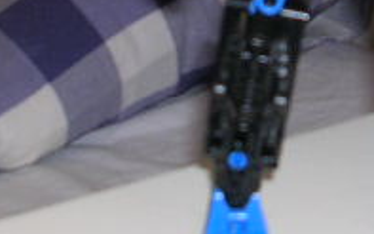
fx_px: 1335
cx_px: 298
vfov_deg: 9.8
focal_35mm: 131
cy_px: -55
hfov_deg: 15.8
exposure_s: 1/60.1
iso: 50
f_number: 2.8
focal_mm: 5.8
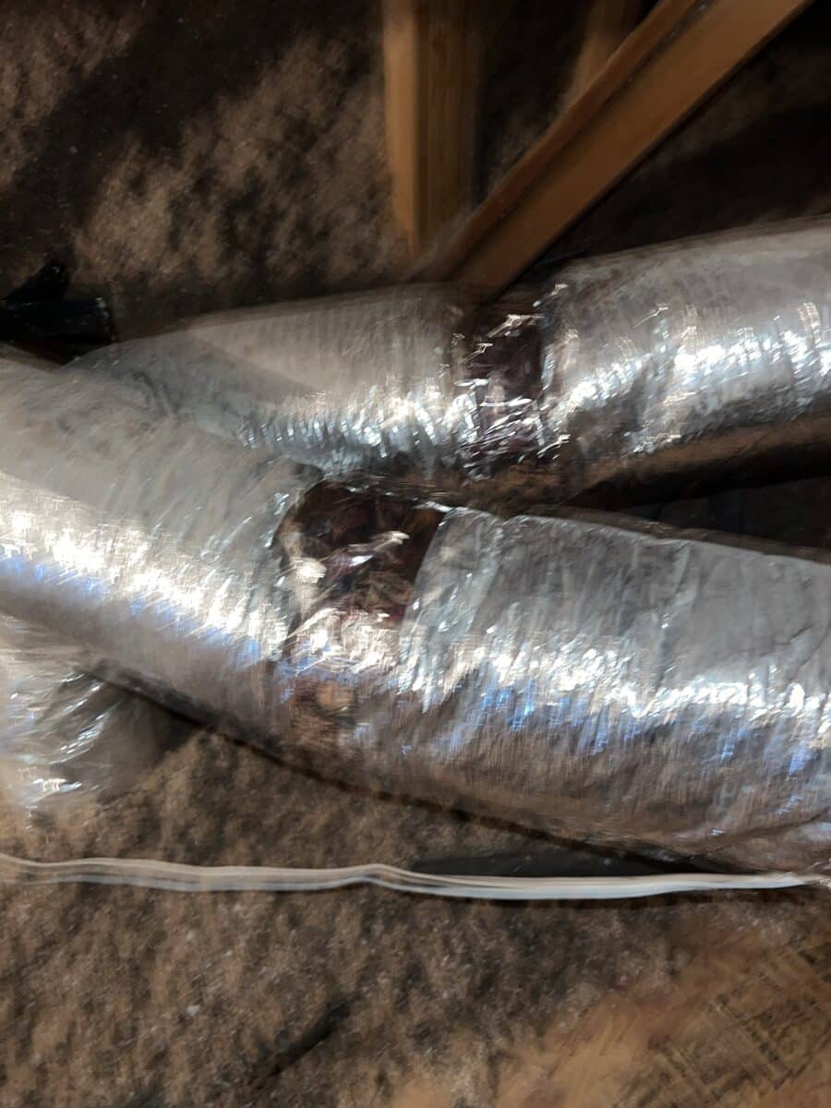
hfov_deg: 53.1
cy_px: 554
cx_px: 416
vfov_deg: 67.3
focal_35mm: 26
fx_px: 832
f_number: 1.5
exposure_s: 1/4
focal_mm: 5.7
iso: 64
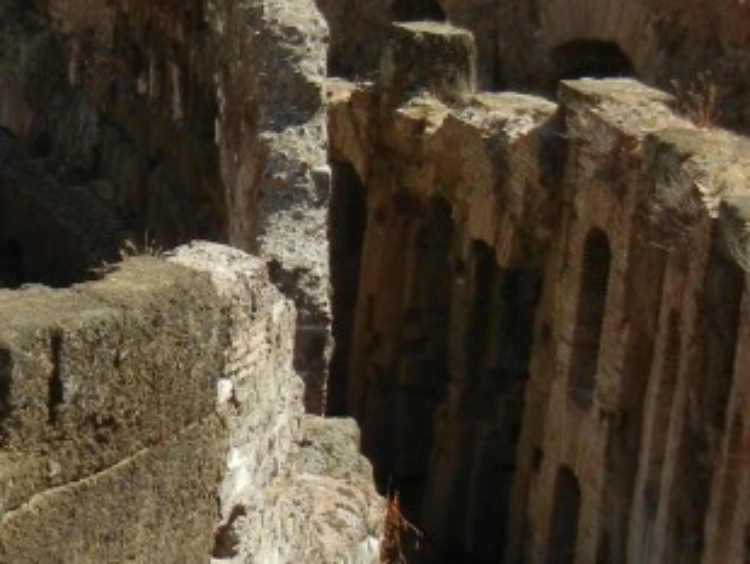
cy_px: 390
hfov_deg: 18.9
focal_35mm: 99
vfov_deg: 14.9
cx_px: -104
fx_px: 2147
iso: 160
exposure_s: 1/837
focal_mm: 5.4
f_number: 3.5
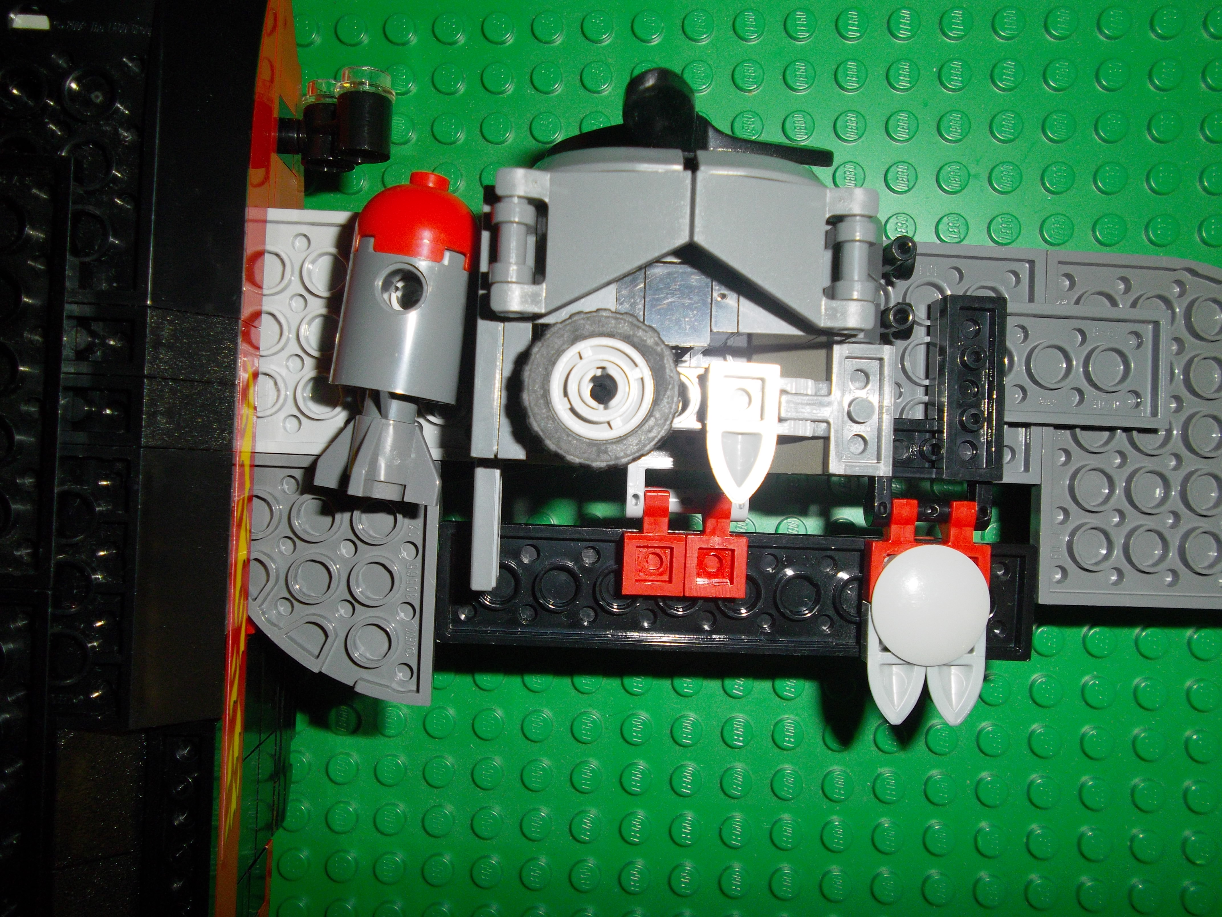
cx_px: 611
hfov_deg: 56.8
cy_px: 458
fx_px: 1130
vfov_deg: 44.2
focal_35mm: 32
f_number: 3.5
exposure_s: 1/50
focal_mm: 5.8
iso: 100
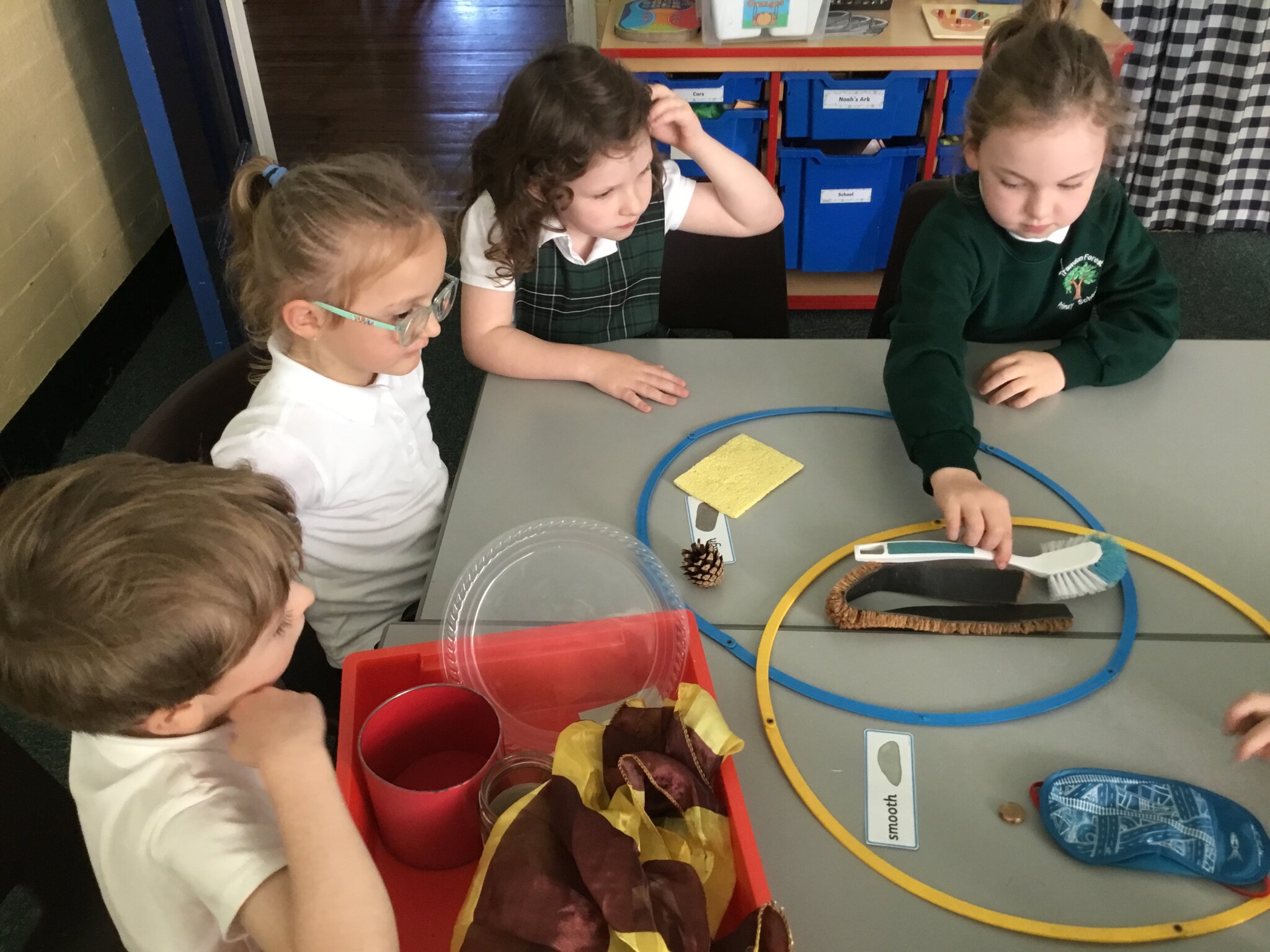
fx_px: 1137
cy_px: 476
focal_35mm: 31
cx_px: 635
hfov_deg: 58.4
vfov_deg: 45.4
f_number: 2.4
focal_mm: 3.3
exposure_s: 1/33
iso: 125
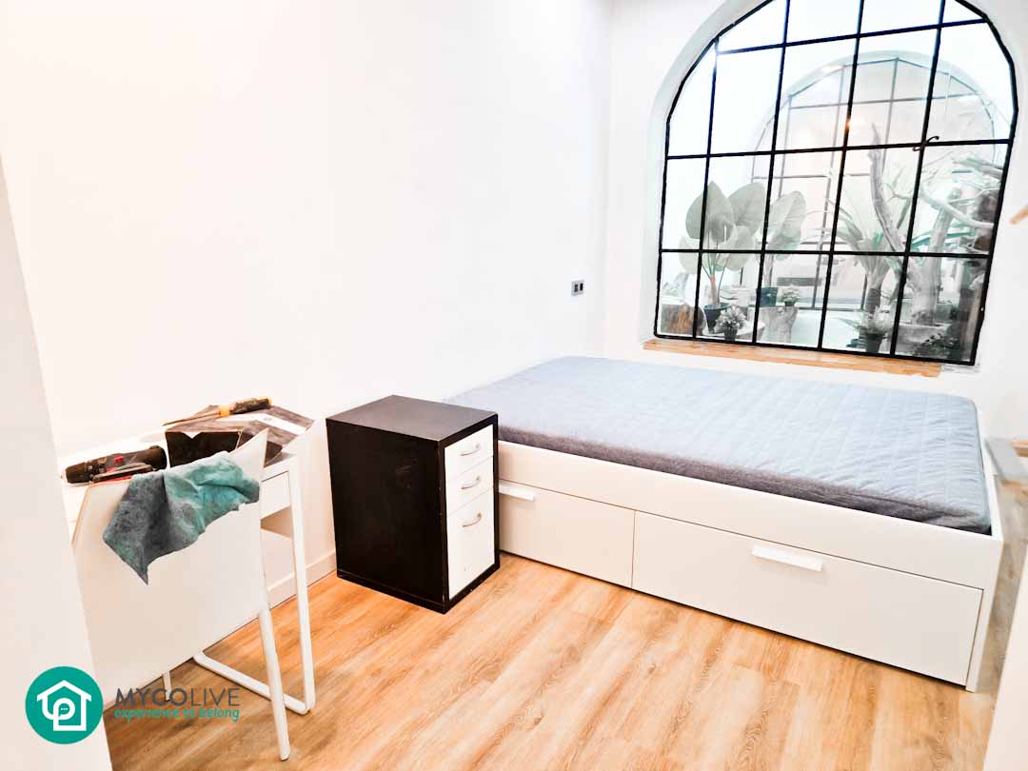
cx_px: 514
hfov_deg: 73.9
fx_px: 683
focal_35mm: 23
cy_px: 386
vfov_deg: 58.9
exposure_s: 1/100
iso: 200
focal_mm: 5.4
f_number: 1.8
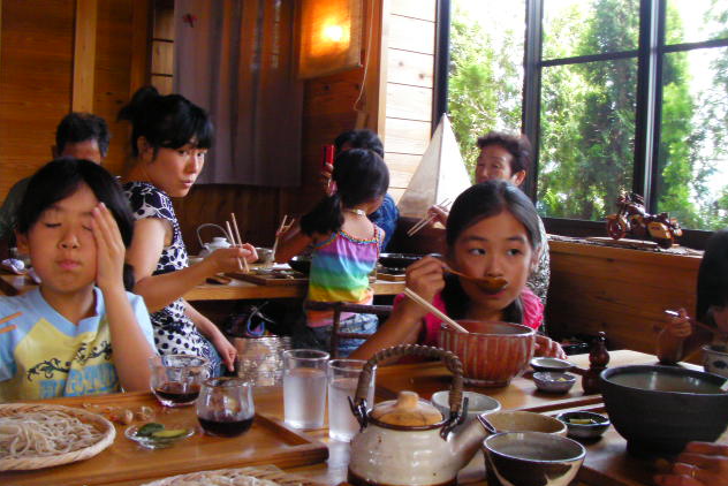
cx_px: 367
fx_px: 809
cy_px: 258
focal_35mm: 40
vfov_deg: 33.4
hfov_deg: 48.4
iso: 161
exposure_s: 1/30
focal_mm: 6.3
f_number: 3.5
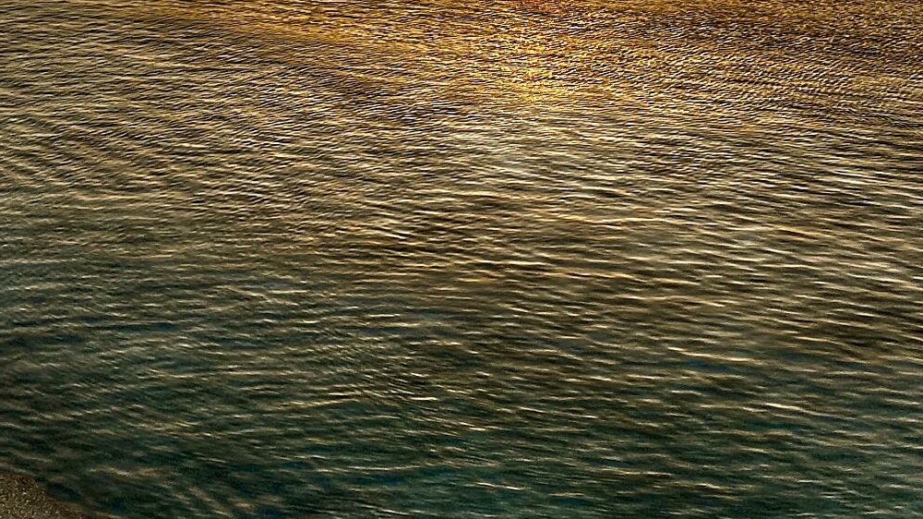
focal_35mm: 68
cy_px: -260
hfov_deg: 30.8
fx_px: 1664
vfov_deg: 16.2
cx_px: 316
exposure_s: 1/1898
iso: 32
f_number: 1.8
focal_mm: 4.25
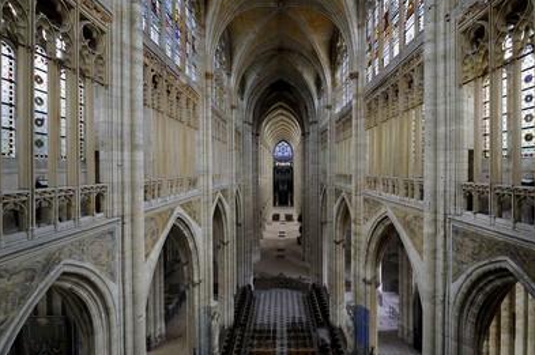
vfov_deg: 77.1
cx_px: 281
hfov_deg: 100.4
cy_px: 169
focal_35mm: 15
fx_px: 223
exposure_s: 1/25
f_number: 5.6
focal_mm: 14
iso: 800
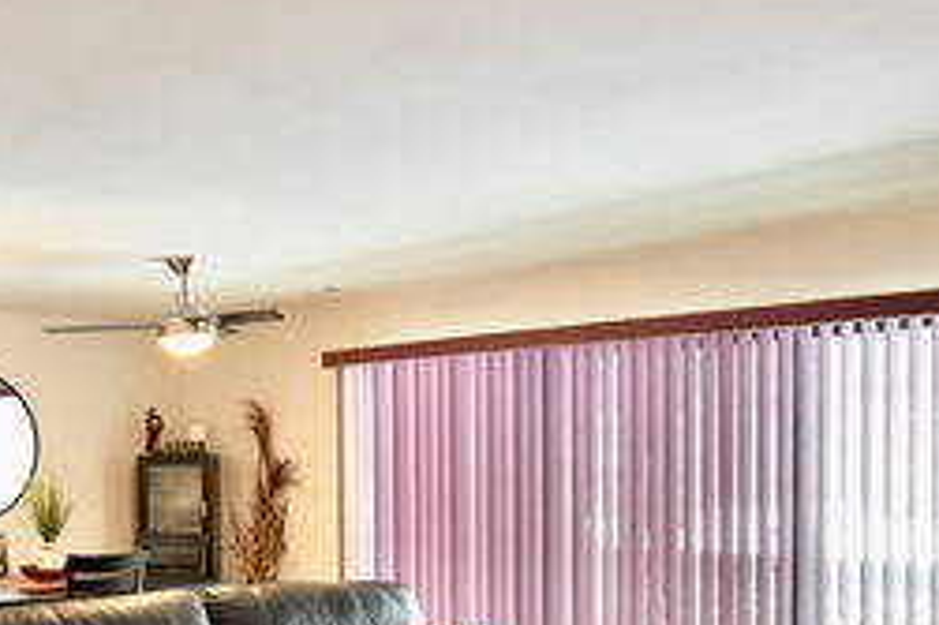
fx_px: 1147
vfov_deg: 29.6
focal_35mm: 44
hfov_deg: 43.0
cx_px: 221
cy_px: 524
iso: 1250
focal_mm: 11.5
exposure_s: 1/10
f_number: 6.3
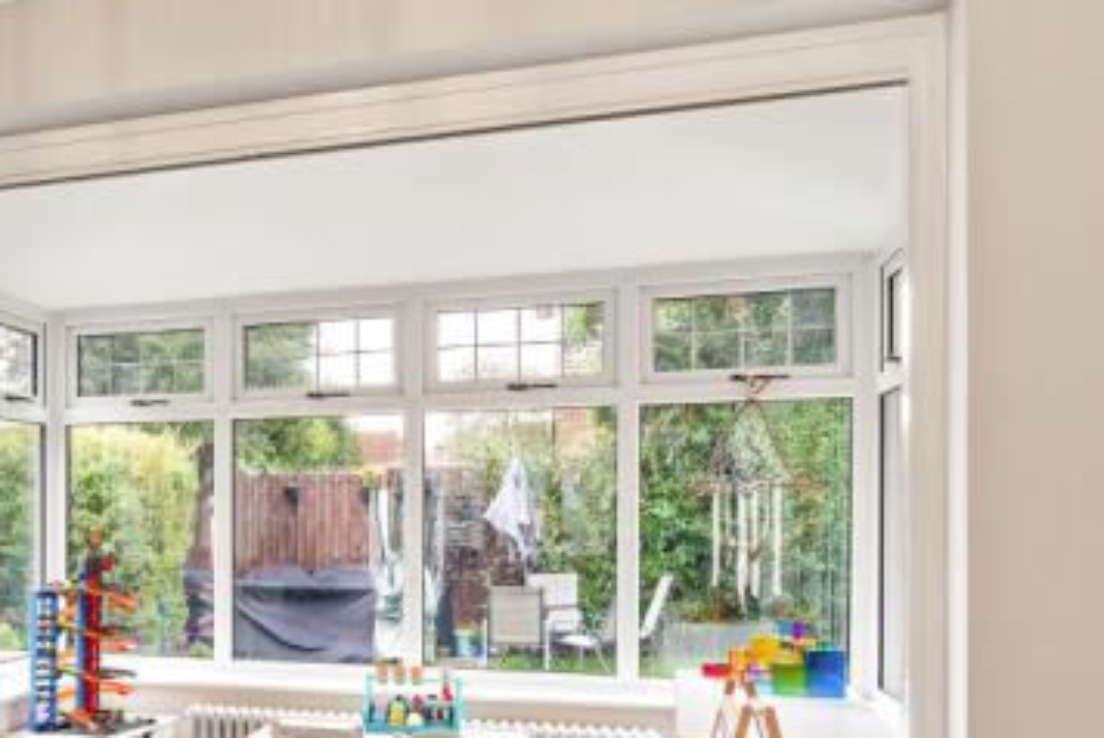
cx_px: -109
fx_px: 1456
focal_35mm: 47
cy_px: 538
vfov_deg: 28.1
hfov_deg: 35.5
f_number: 8
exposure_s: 1/1.25
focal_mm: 16.5
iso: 320
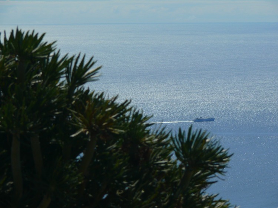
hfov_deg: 8.0
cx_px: 139
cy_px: 104
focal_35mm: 249
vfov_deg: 6.0
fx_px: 1999
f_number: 7.1
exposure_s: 1/400
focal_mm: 52.6
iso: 100
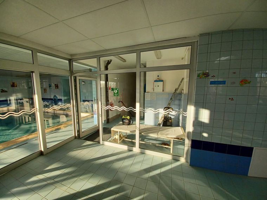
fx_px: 100
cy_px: 100
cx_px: 134
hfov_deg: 106.2
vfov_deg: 89.9
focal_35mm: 13
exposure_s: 1/172
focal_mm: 1.42
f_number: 2.2
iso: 40
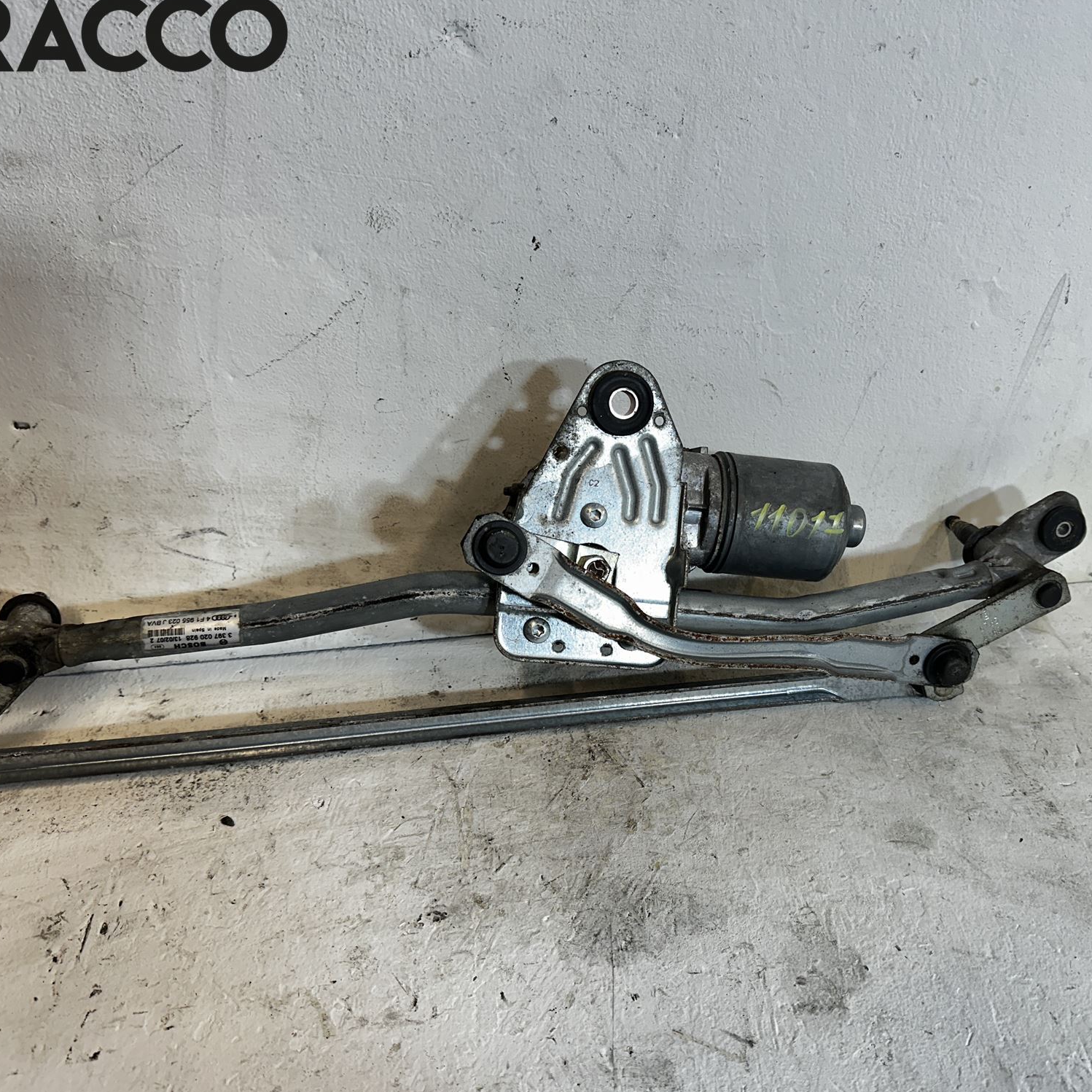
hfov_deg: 55.6
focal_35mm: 29
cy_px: 553
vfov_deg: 55.6
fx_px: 1035
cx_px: 586
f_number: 1.78
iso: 125
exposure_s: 1/100
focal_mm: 6.86
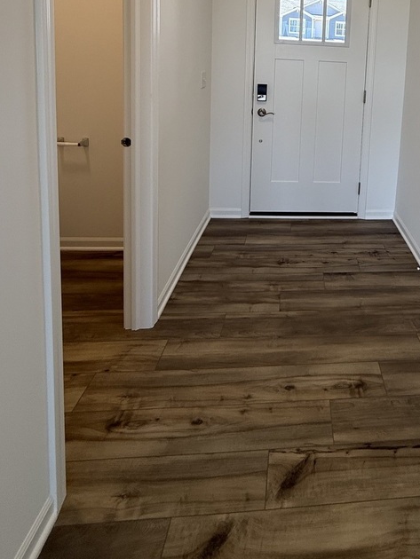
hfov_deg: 53.0
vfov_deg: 63.8
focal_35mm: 24
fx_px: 388
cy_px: 94
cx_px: 338
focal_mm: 2.22
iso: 100
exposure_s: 1/120
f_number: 2.2
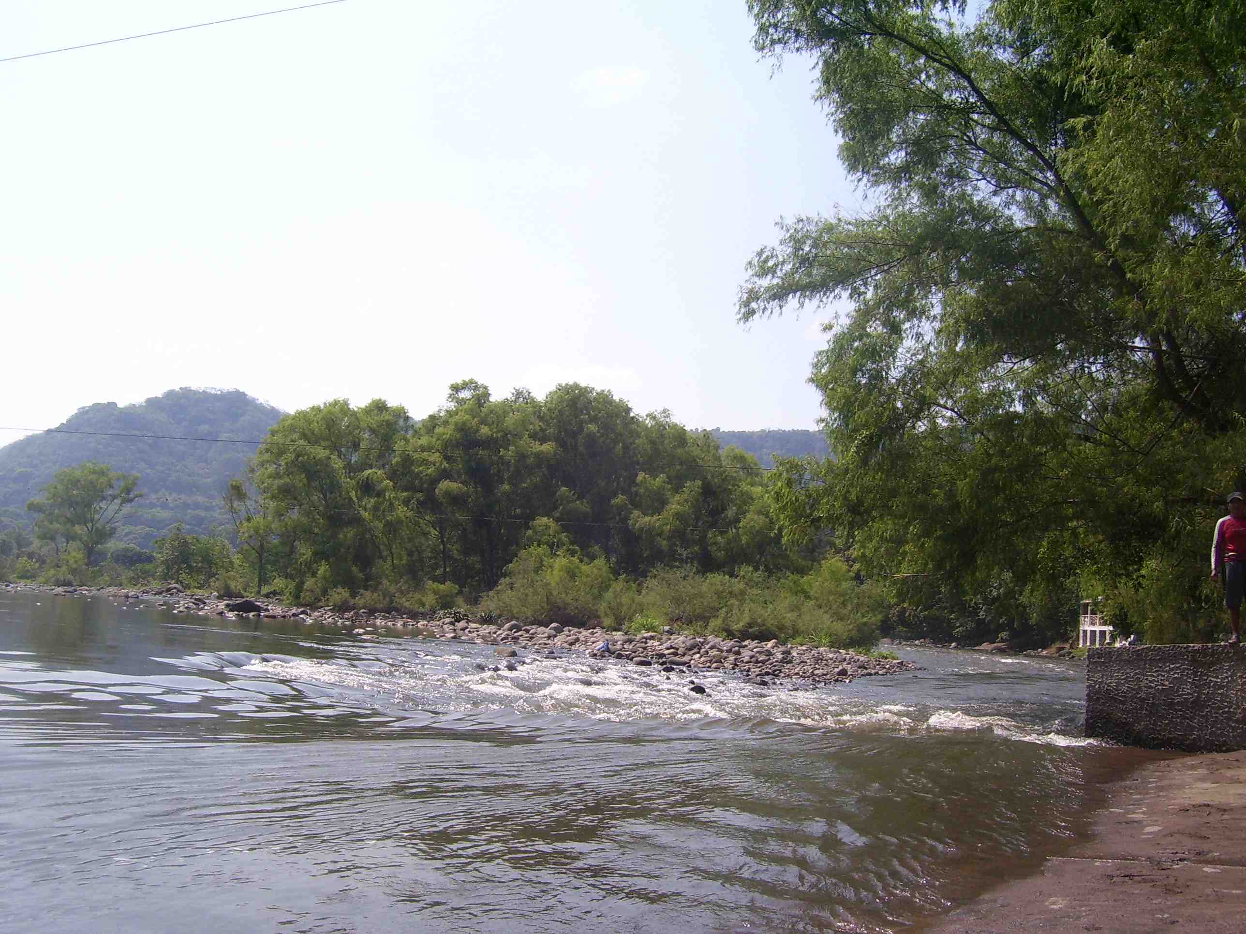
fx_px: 1224
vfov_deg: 41.8
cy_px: 467
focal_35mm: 34
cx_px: 623
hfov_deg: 54.0
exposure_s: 1/500
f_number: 4.8
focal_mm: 5.6
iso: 80
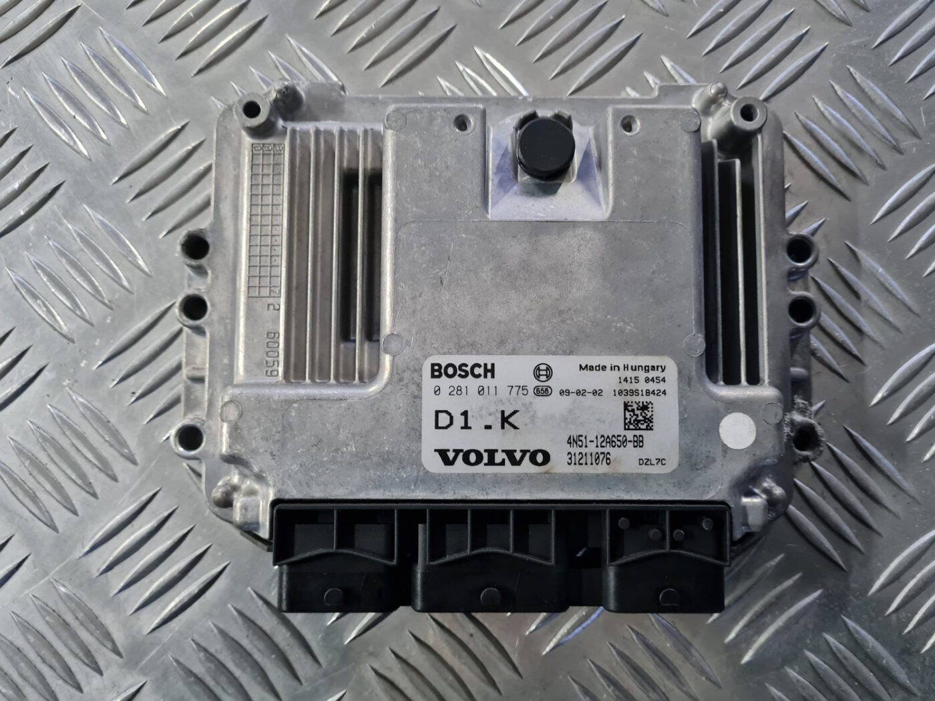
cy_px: 350
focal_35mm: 26
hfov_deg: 67.3
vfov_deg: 53.1
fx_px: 702
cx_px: 468
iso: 640
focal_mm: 5.4
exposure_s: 1/33
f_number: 1.8
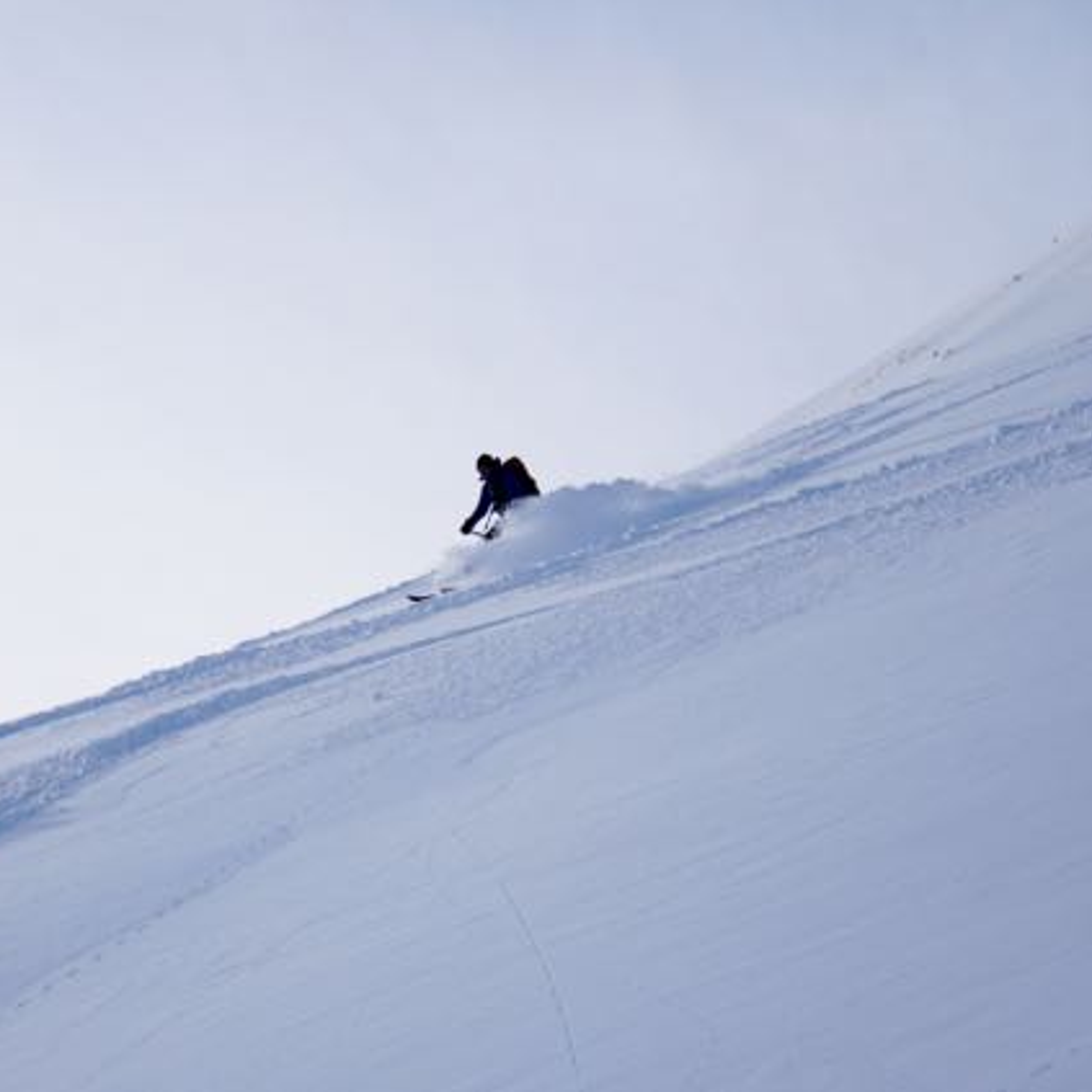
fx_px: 3235
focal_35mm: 91
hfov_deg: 19.2
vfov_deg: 19.2
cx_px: 472
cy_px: 546
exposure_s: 1/2000
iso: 250
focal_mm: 47
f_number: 5
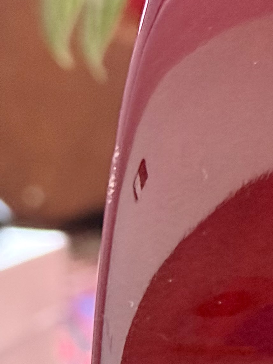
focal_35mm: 169
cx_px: 476
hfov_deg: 8.5
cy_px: 264
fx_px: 1777
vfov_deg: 11.7
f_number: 1.78
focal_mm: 6.76
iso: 500
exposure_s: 1/33
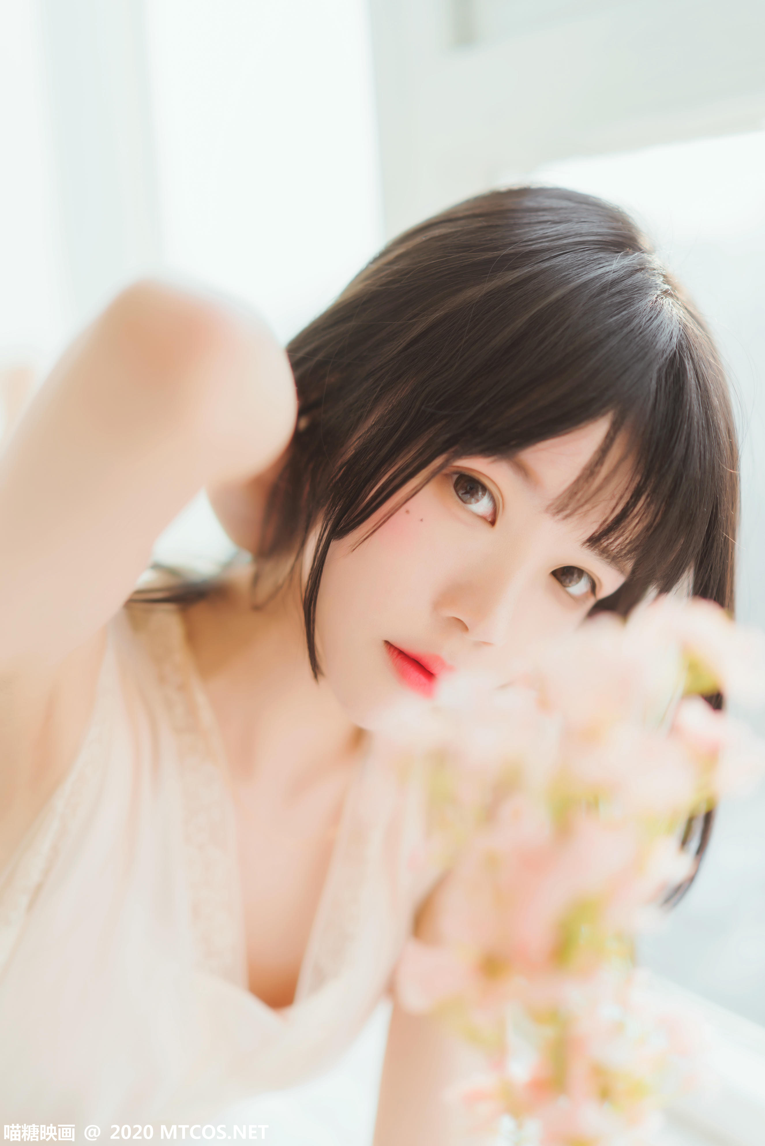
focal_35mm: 50
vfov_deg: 39.6
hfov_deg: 27.0
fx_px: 1593
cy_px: 573
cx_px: 382
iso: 100
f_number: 1.4
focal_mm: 50
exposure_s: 1/400
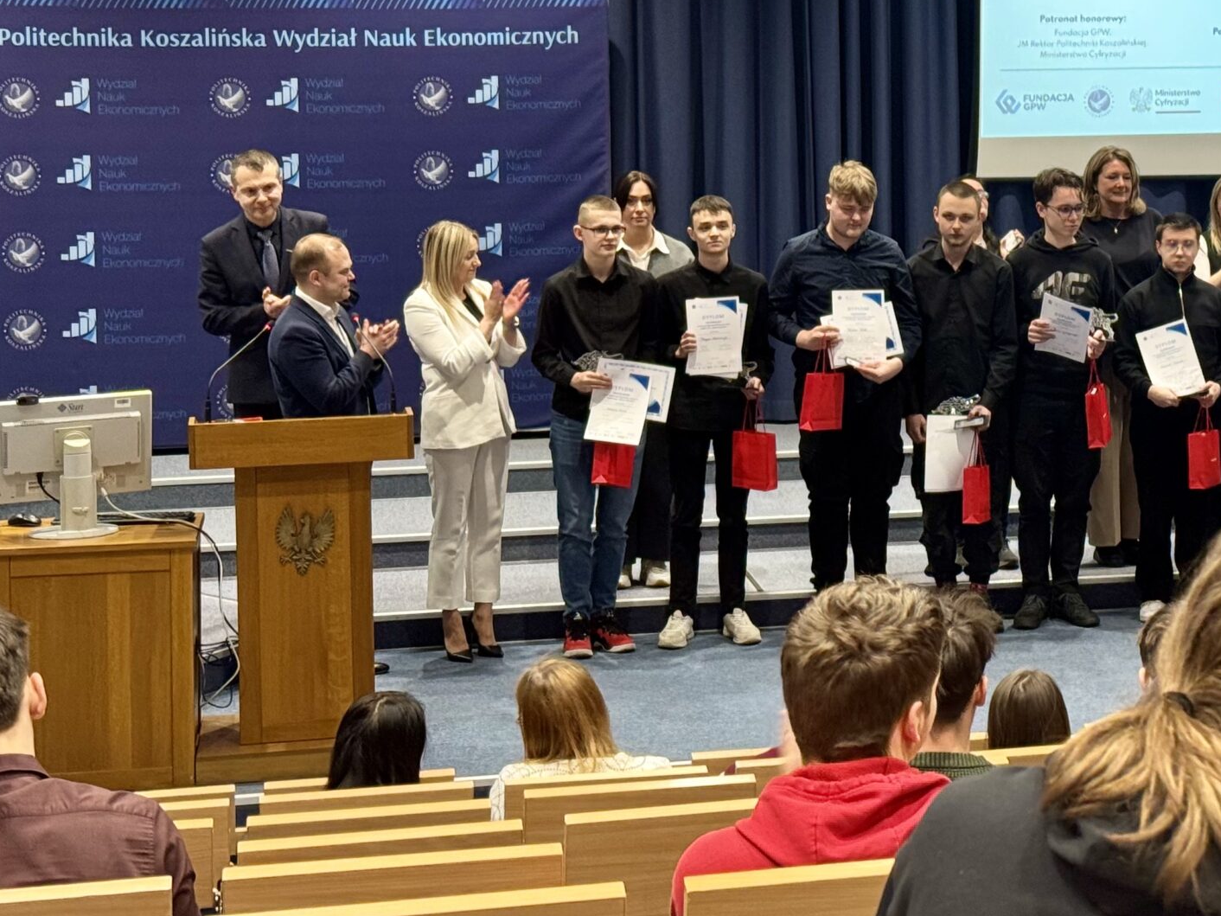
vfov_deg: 16.9
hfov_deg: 22.0
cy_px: 198
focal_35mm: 87
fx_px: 3069
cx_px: 1065
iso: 160
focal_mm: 6.76
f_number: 1.78
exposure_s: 1/50
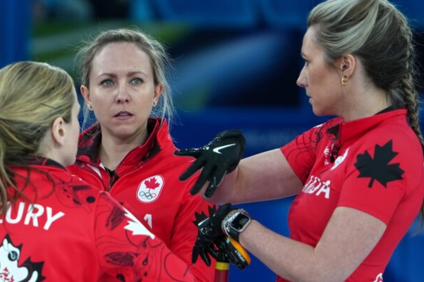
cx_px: 85
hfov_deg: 2.8
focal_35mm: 745
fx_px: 8769
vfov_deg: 1.8
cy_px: 214
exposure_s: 1/500
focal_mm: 448
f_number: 6.3
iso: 1000
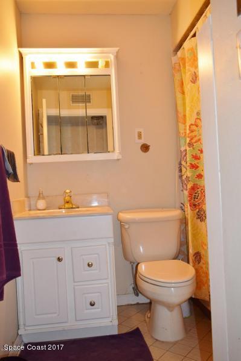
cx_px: 120
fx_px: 301
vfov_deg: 61.9
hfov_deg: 43.6
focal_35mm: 30
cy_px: 180
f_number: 5
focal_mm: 20
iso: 800
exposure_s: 1/100
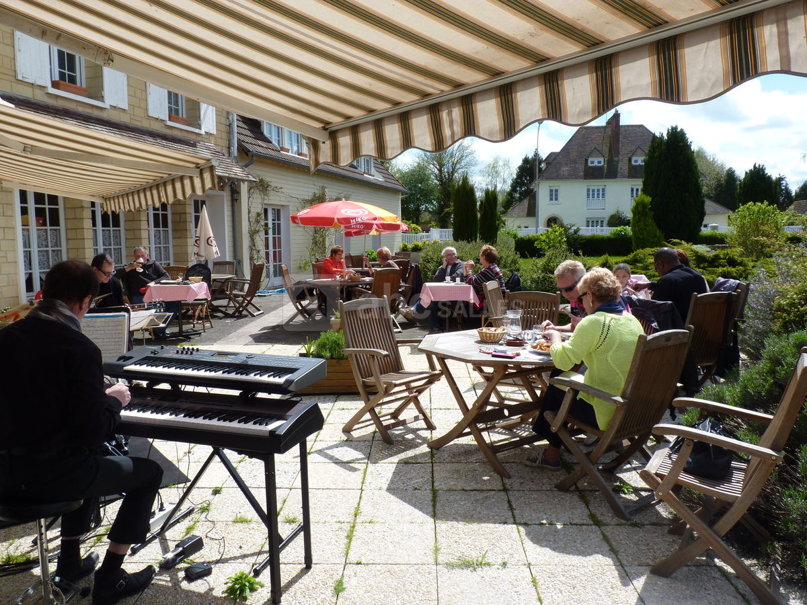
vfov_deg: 51.4
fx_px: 629
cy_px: 302
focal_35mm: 27
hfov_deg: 65.3
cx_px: 404
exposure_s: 1/250
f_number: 5.6
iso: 80
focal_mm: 4.8
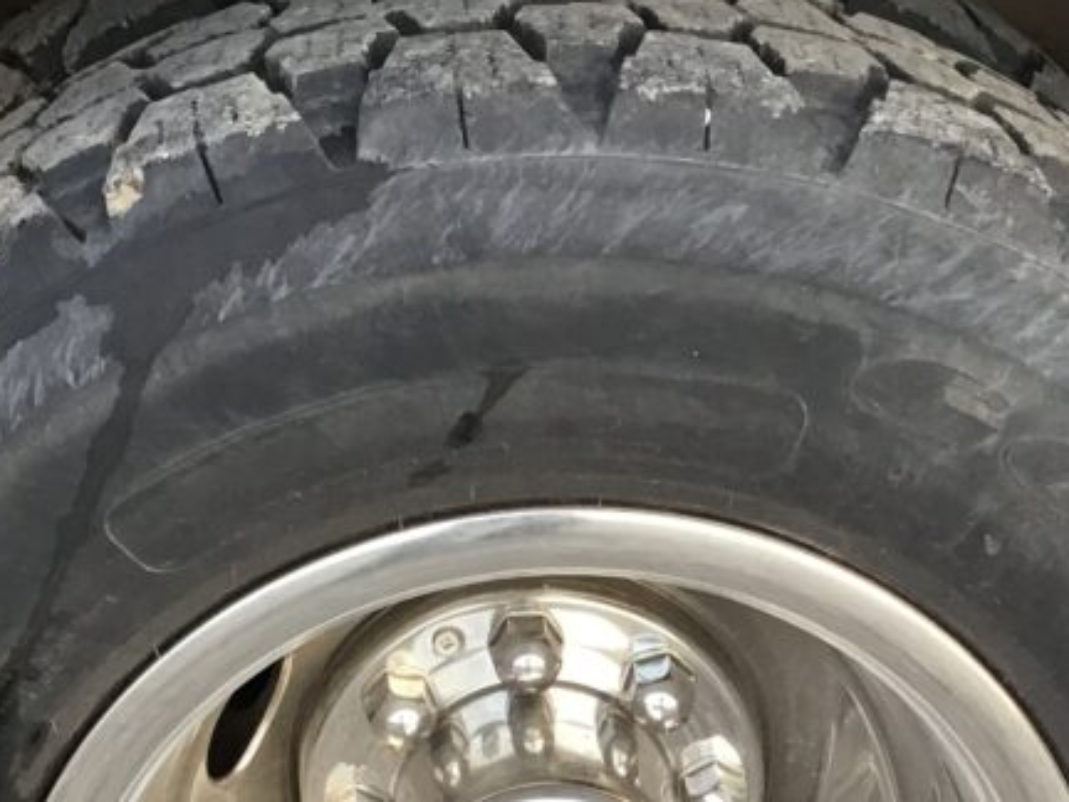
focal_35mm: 84
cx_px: 584
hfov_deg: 23.3
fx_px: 2594
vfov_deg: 17.4
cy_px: 661
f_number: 2.4
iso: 40
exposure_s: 1/30
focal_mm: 3.3
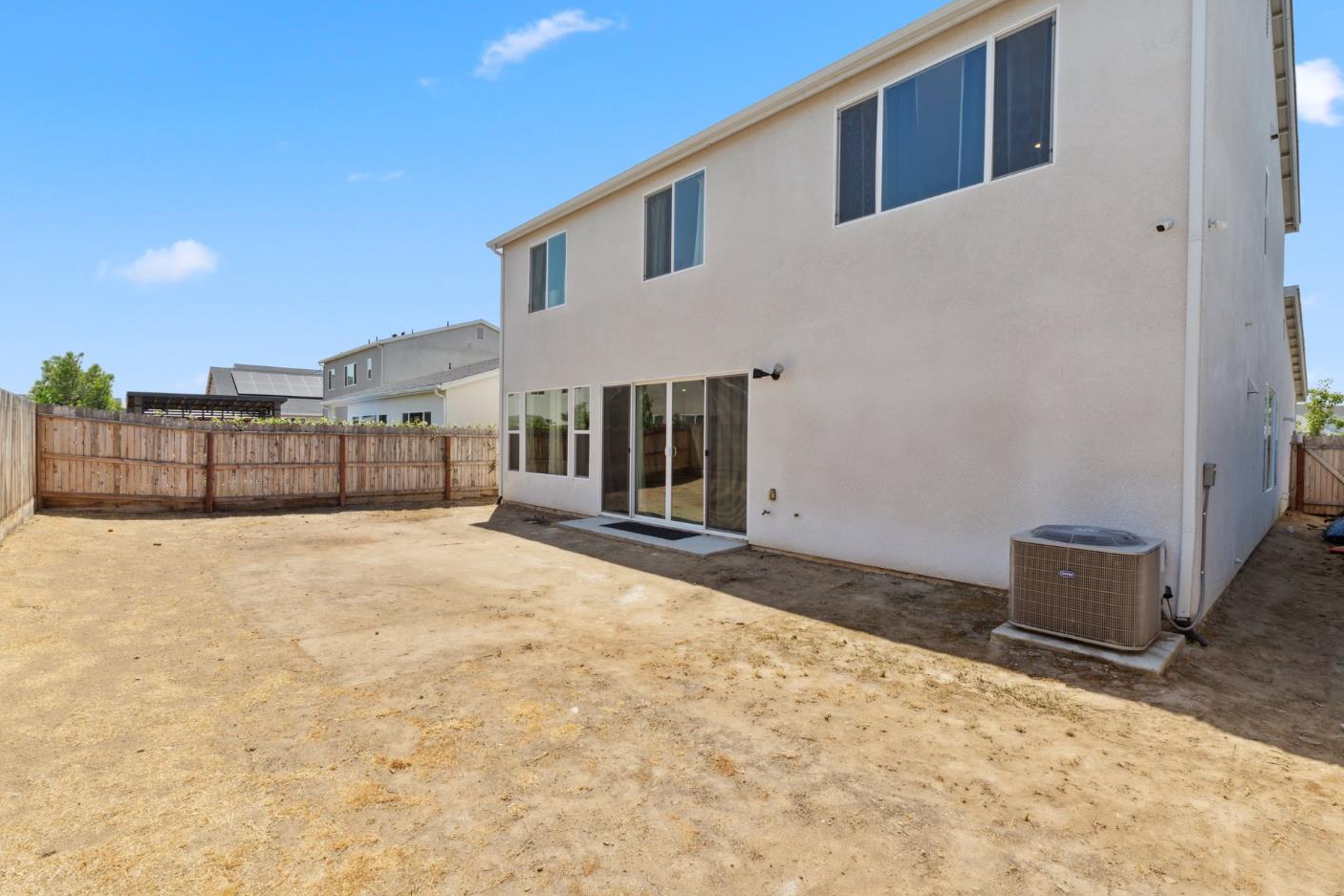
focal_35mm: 16
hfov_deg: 96.7
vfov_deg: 73.7
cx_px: 670
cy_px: 445
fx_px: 597
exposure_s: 1/320
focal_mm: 10
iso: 100
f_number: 8
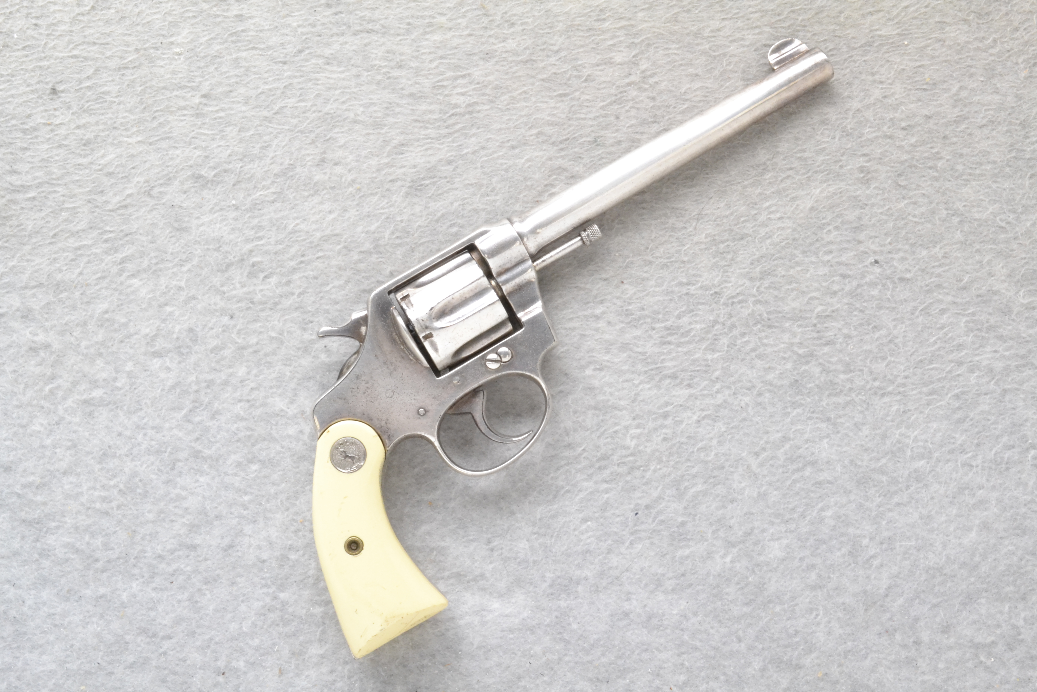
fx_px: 1642
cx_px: 518
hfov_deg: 35.1
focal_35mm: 57
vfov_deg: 23.8
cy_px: 346
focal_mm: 38
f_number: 20
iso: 3200
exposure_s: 1/60
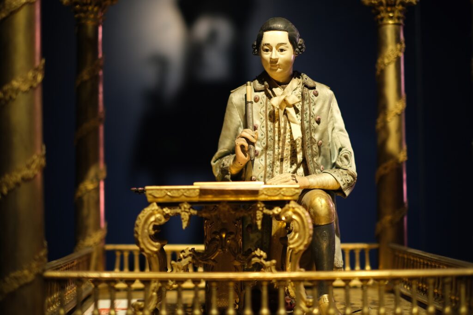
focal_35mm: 53
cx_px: 236
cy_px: 158
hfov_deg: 37.5
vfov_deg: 25.5
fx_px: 696
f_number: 1.4
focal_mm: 35
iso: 320
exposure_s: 1/52
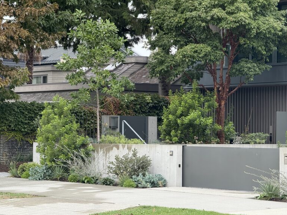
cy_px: 107
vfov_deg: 12.2
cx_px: 143
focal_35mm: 121
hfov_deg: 16.3
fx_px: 1003
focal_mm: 15.66
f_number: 2.8
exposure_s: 1/183
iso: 64
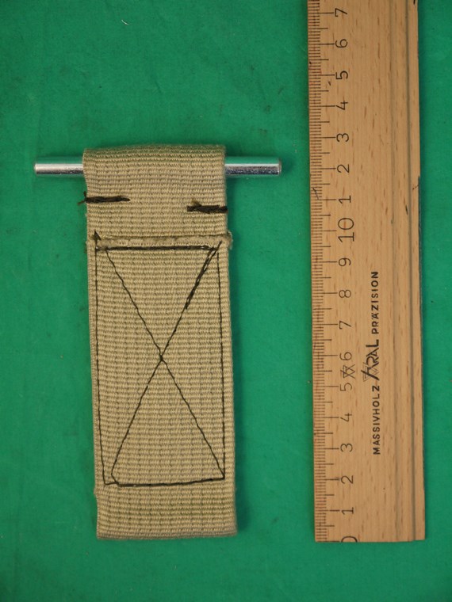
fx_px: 1010
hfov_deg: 25.2
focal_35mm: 58
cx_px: 226
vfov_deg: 33.2
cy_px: 301
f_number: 4.9
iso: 400
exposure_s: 1/60
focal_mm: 29
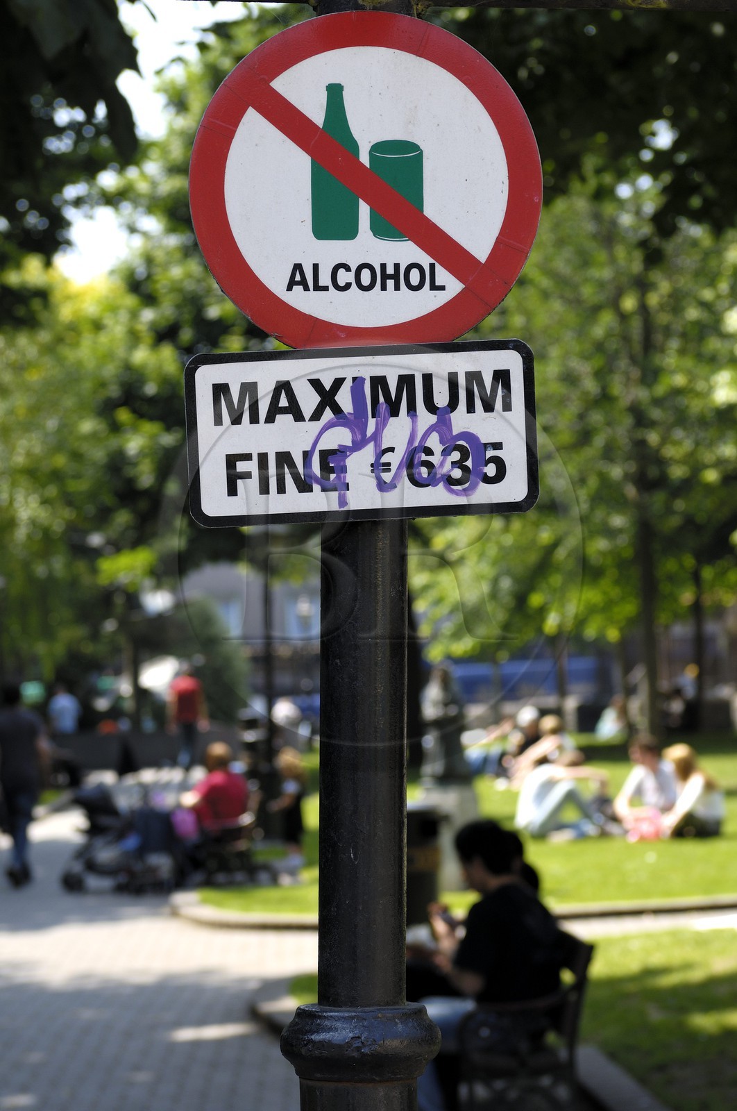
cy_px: 556
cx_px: 368
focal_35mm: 105
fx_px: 3234
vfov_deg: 19.5
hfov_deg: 13.0
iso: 100
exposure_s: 1/160
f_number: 5.3
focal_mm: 70
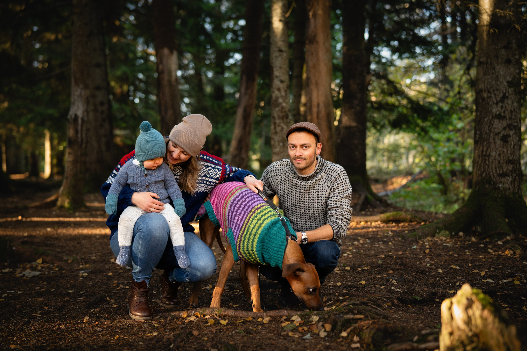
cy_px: 176
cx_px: 264
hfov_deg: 39.6
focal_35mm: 50
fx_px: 732
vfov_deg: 27.0
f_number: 2
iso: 2000
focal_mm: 50
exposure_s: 1/500
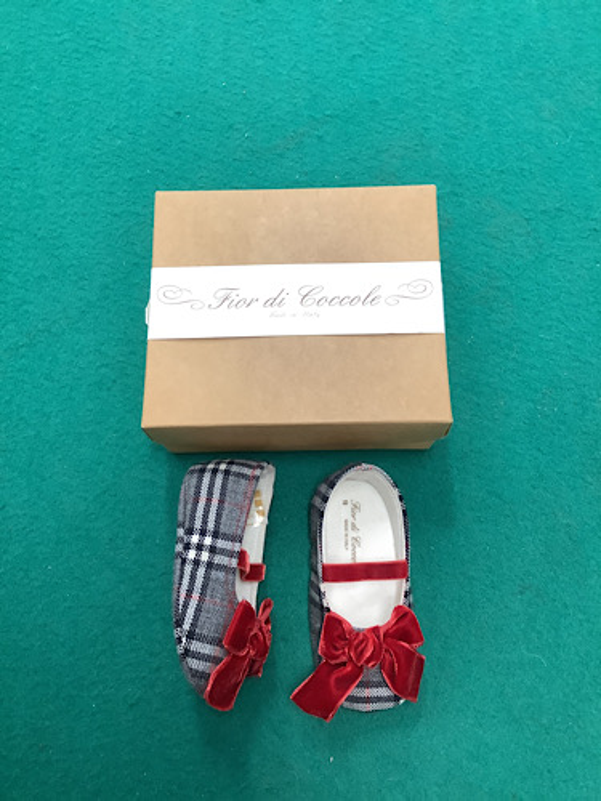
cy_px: 400
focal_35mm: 31
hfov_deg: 45.4
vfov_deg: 58.4
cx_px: 300
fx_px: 718
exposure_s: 1/50
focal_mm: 3.3
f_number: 2.4
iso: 320
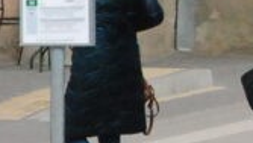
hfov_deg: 2.1
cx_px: 594
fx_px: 6778
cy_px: -63
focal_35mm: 1010
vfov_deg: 1.2
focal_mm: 105
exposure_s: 1/1600
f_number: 10
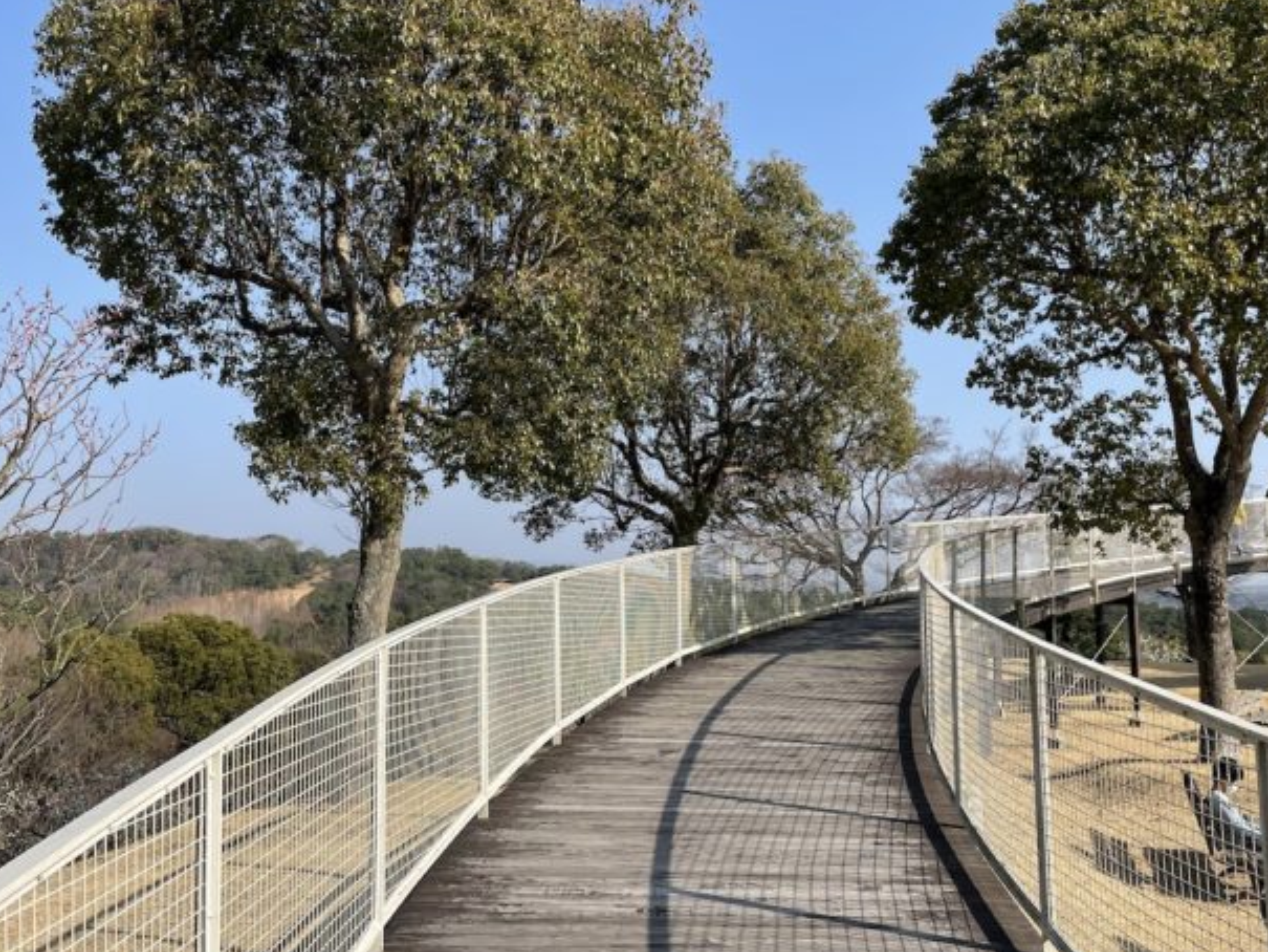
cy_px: 480
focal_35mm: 33
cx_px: 690
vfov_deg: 43.0
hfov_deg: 55.3
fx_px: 1209
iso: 32
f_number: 1.6
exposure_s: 1/2817
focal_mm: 4.2
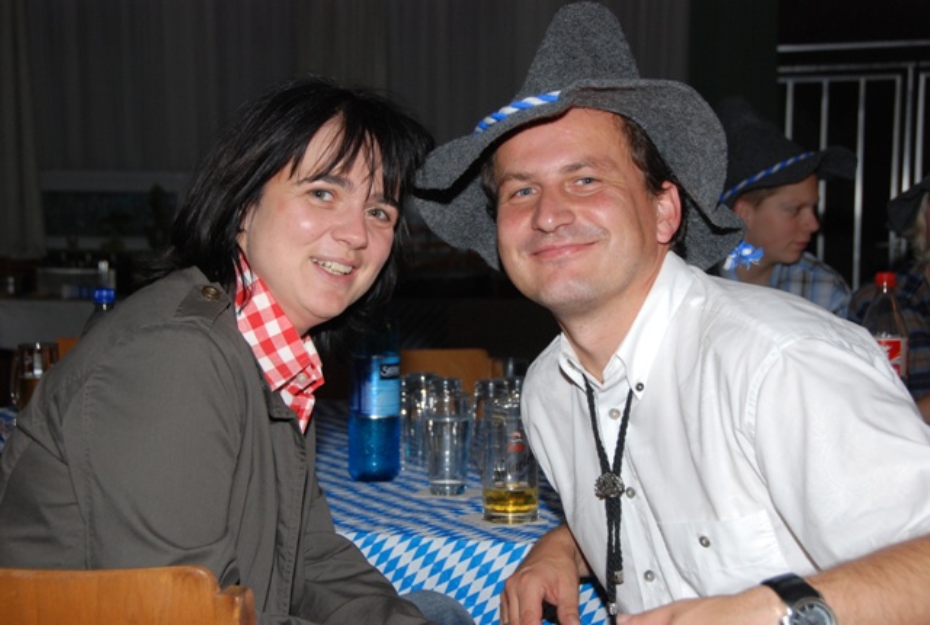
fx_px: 1631
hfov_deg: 31.8
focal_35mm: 63
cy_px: 312
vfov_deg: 21.7
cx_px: 465
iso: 400
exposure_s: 1/60
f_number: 5.6
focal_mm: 42
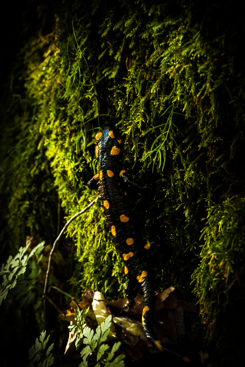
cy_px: 184
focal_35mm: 48
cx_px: 122
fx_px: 489
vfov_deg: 41.1
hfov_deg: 28.1
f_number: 6.3
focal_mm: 32
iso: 100
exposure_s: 1/25
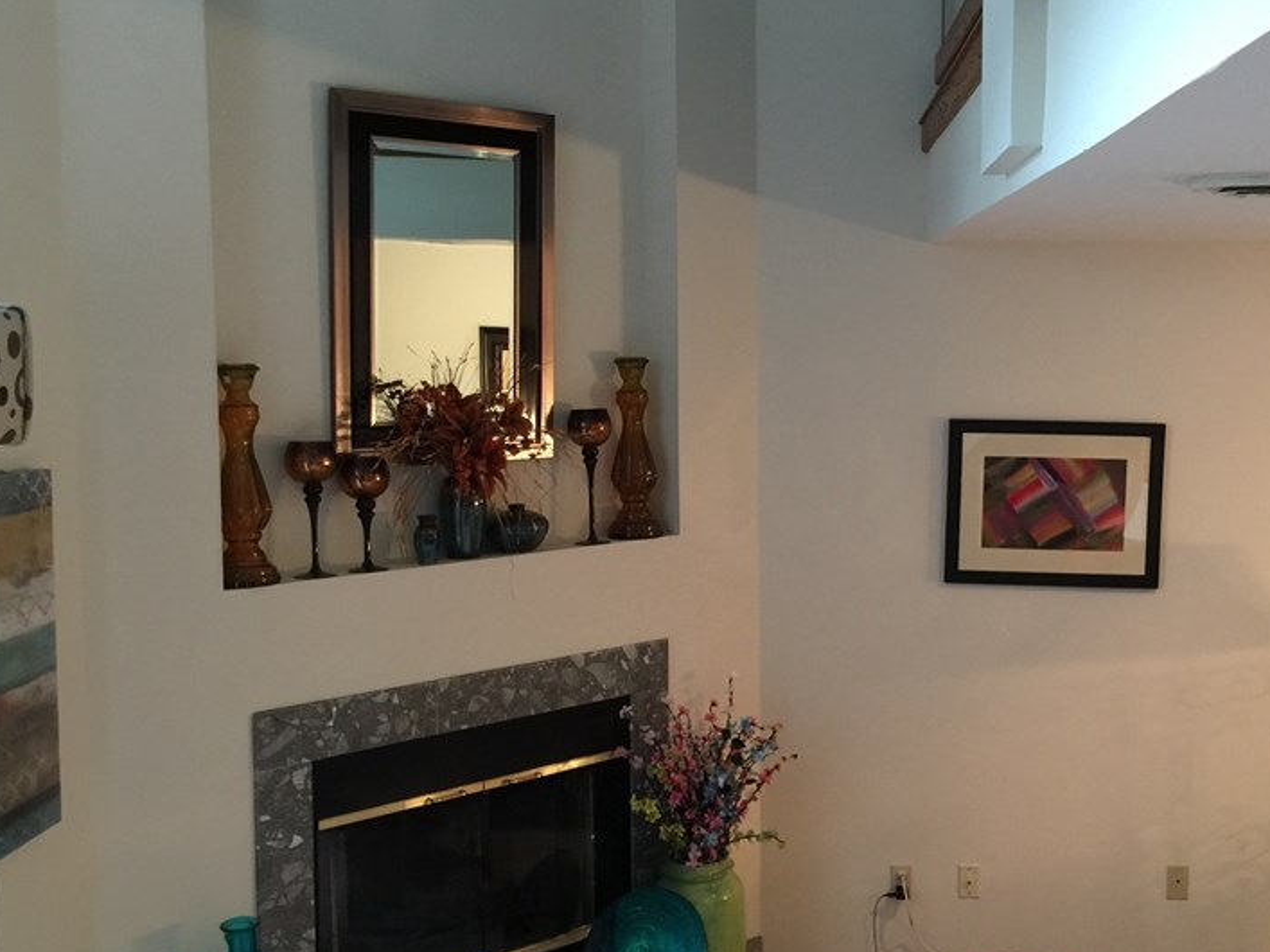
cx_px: 794
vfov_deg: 34.3
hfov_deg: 44.4
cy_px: 456
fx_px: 1541
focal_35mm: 42
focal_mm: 4.15
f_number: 2.2
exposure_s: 1/15
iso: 100
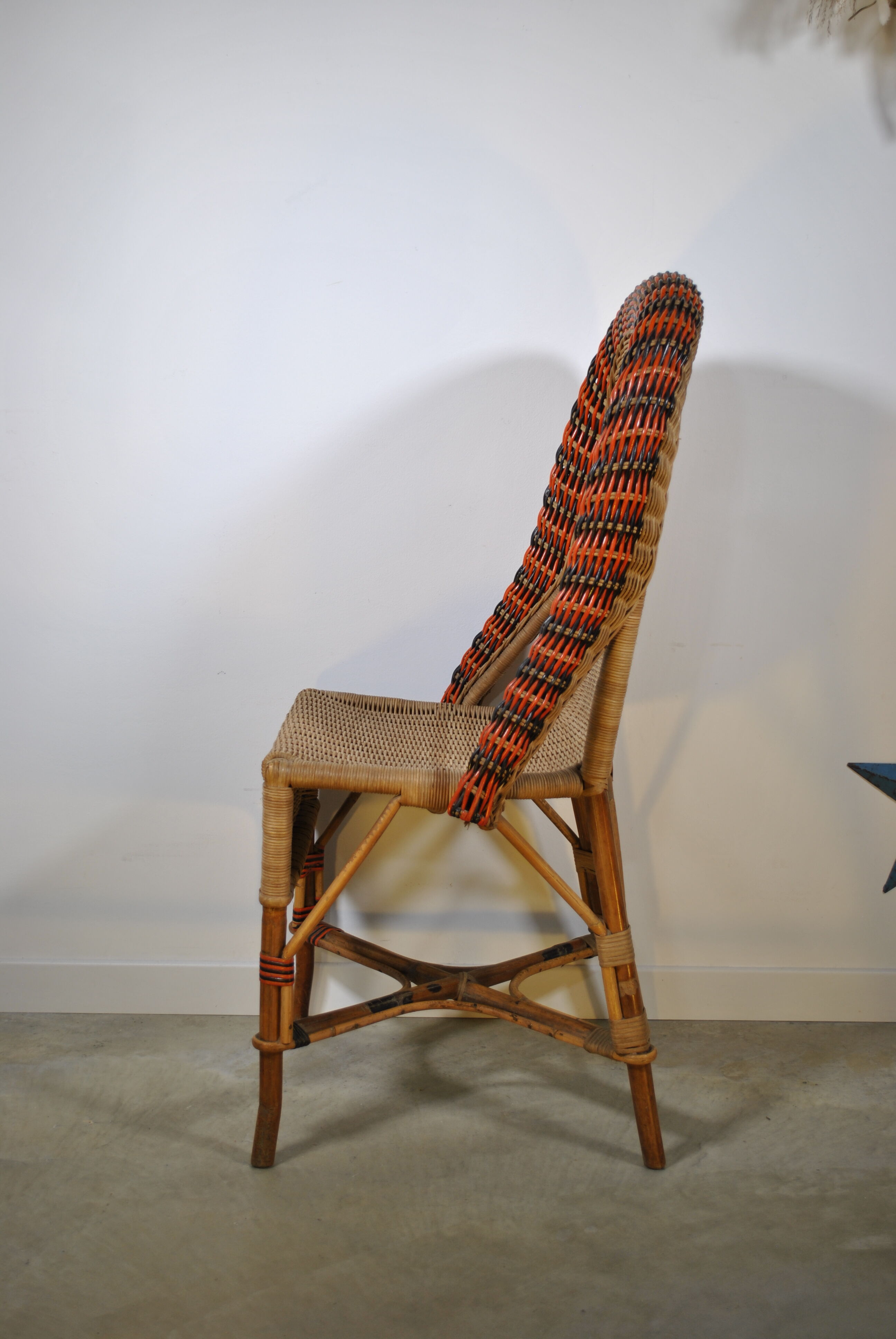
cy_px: 670
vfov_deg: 41.1
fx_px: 1787
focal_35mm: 48
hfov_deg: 28.2
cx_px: 448
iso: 100
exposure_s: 1/30
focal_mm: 32
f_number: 4.8
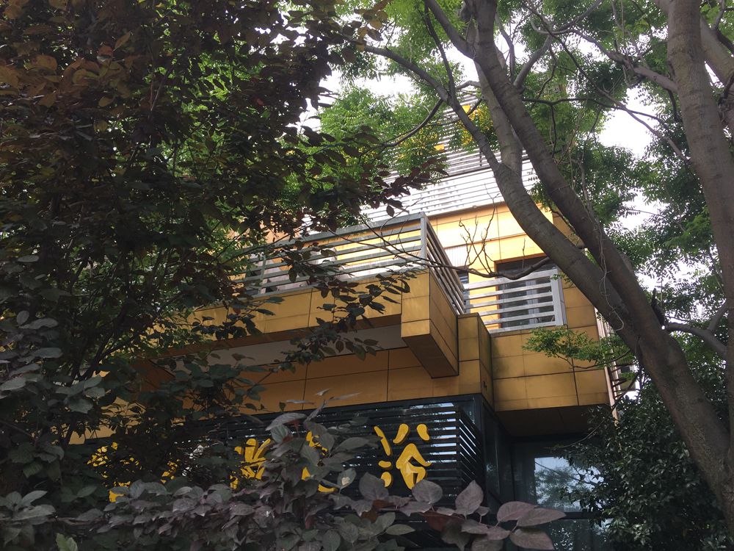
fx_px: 615
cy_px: 276
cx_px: 367
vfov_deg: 48.2
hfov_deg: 61.7
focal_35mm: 29
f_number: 2.2
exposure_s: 1/370
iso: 32
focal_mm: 4.15
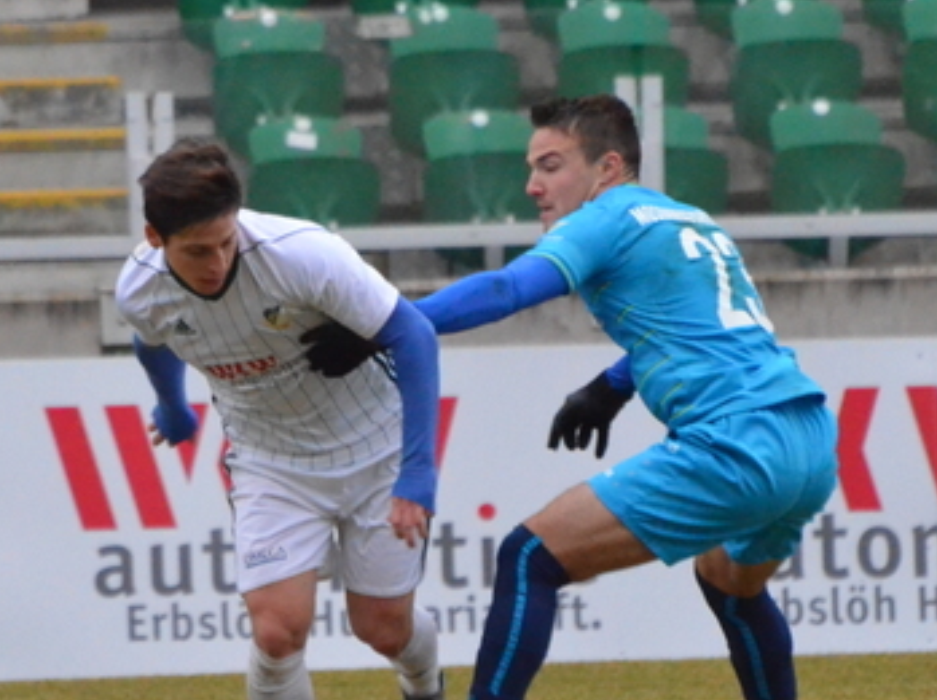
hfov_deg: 2.0
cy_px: 373
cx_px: 354
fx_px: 26797
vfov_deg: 1.5
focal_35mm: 991
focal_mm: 300
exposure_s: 1/800
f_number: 7.1
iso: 6400
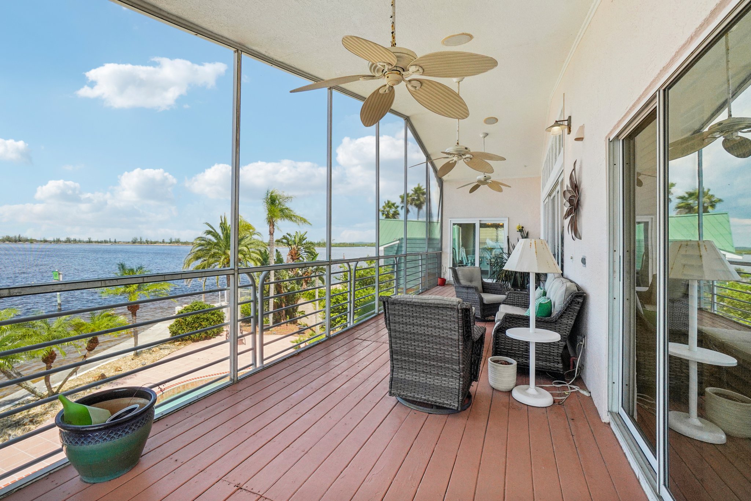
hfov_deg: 100.4
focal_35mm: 15
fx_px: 313
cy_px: 250
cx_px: 376
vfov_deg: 77.3
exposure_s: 1/350
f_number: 8
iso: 400
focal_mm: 10
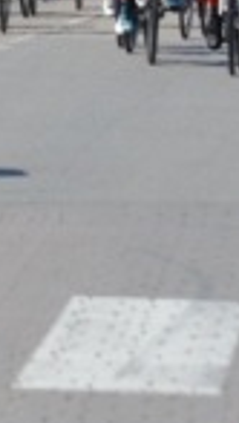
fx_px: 8987
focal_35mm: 800
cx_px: -357
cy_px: 10
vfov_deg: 2.7
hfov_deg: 1.5
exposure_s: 1/2000
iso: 400
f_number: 7.1
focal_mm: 110
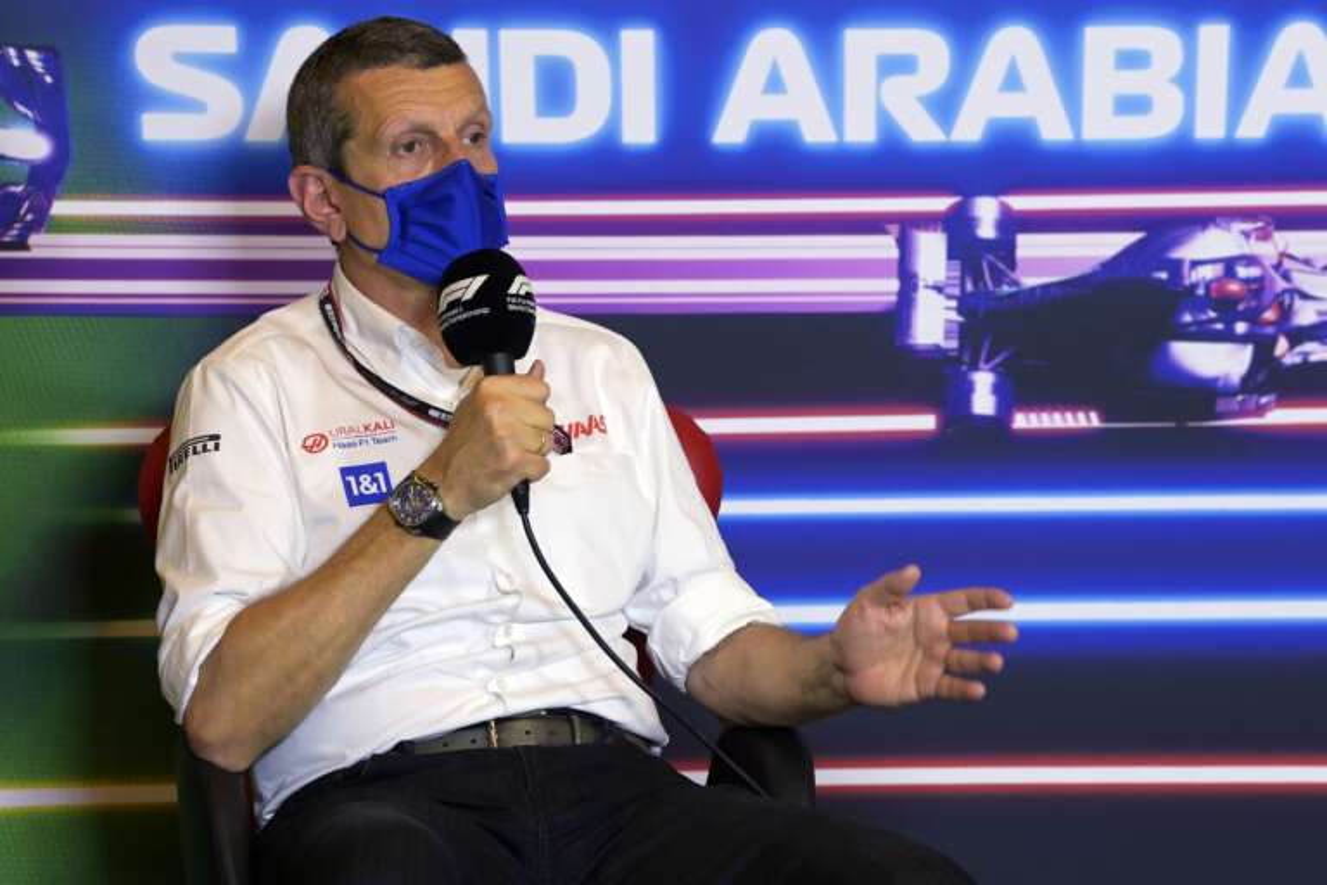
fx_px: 6082
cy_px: 442
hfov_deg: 12.5
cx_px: 664
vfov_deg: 8.3
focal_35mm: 165
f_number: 6.3
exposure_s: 1/160
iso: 2500
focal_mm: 165
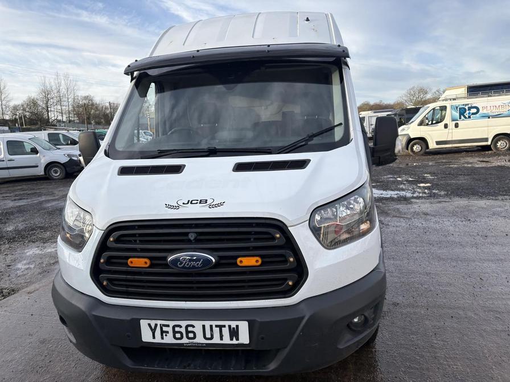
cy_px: 191
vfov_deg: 53.1
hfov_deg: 67.3
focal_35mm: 26
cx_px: 255
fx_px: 383
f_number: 1.6
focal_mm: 5.96
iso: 50
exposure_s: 1/1048
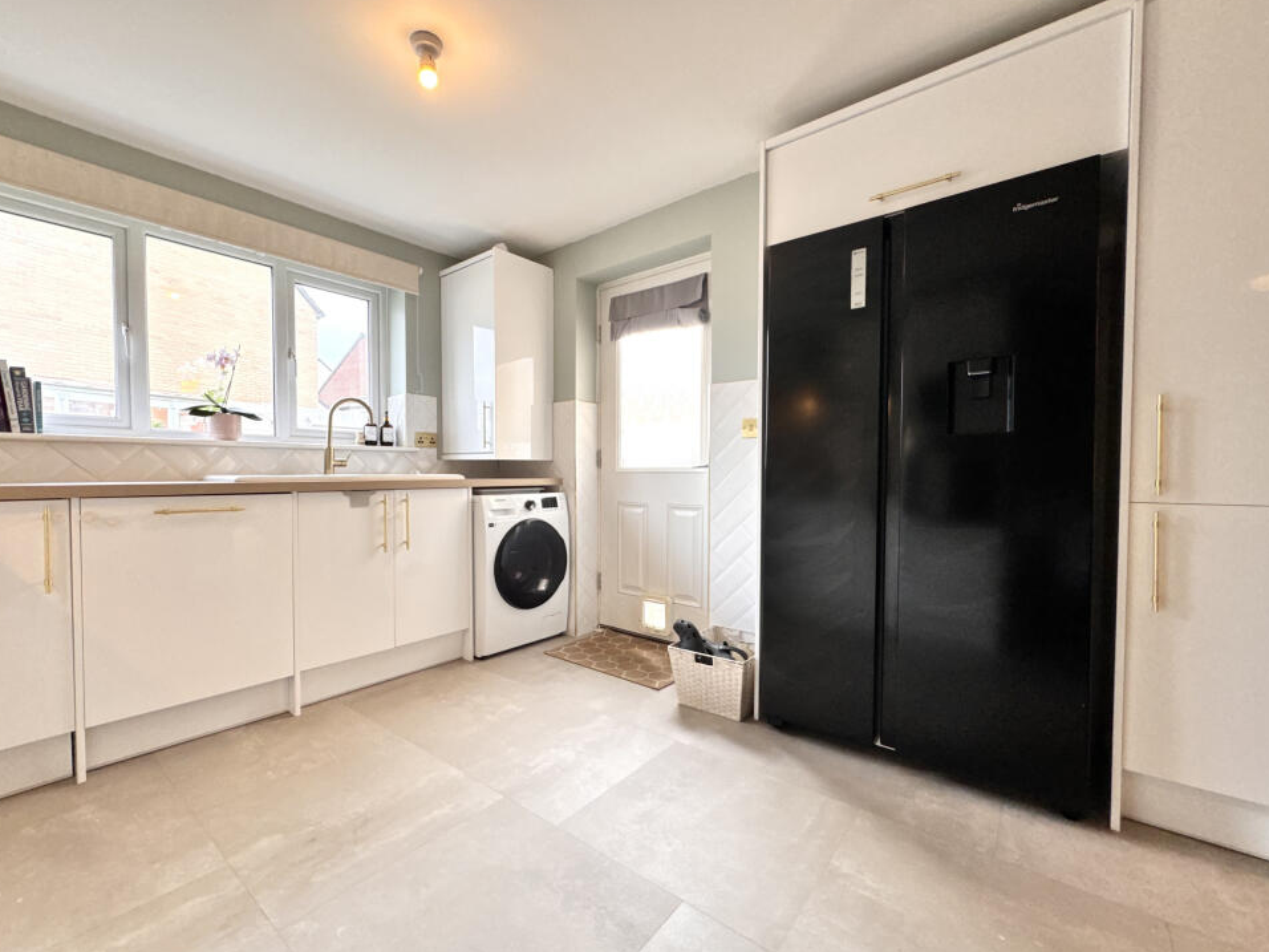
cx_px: 607
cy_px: 490
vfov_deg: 81.7
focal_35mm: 15
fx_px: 550
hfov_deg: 98.1
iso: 125
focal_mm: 2.22
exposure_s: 1/100
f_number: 2.2
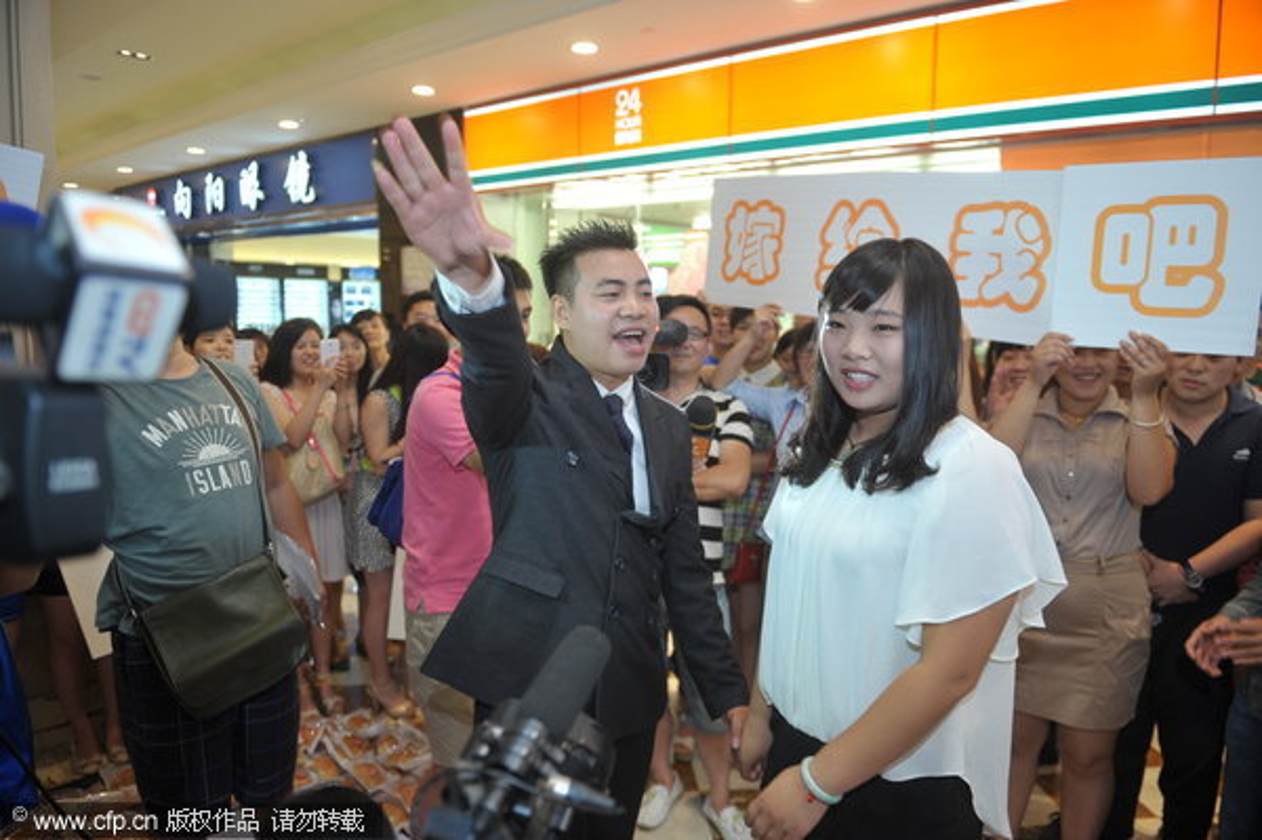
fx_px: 841
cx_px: 631
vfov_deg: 53.1
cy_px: 420
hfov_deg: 73.8
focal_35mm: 24
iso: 320
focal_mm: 24
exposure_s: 1/60
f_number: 2.8
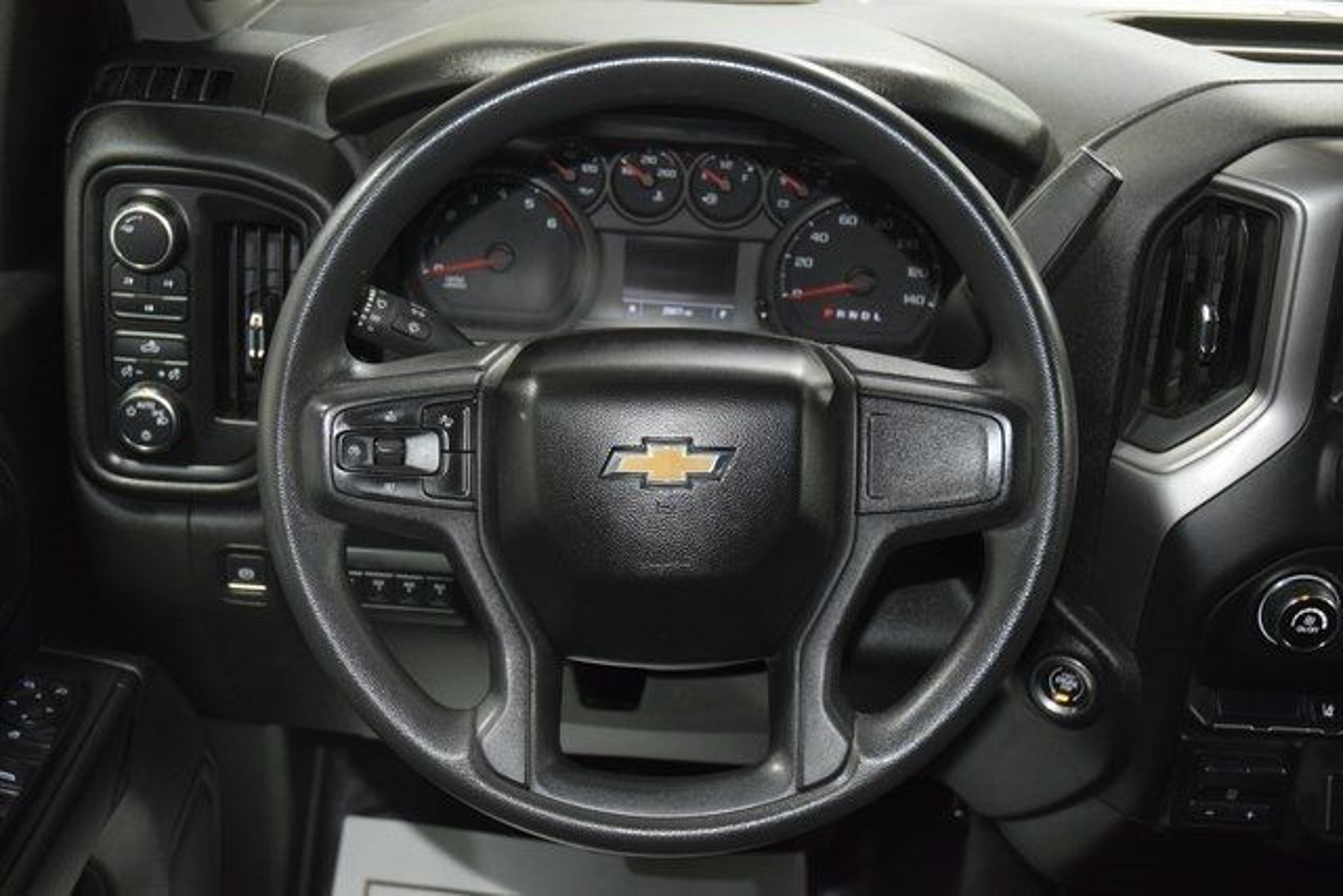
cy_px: 448
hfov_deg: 42.3
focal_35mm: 46
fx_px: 1735
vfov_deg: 29.0
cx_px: 672
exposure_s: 1/30
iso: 2200
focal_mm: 31
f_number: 4
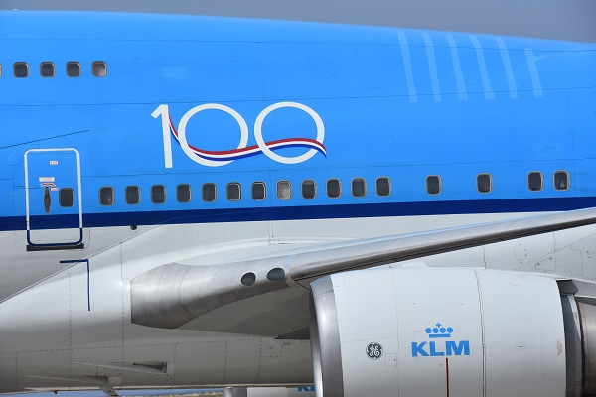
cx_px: 298
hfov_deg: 11.0
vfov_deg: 7.3
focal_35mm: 188
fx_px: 3104
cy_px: 198
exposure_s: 1/1000
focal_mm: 125
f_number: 8
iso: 180
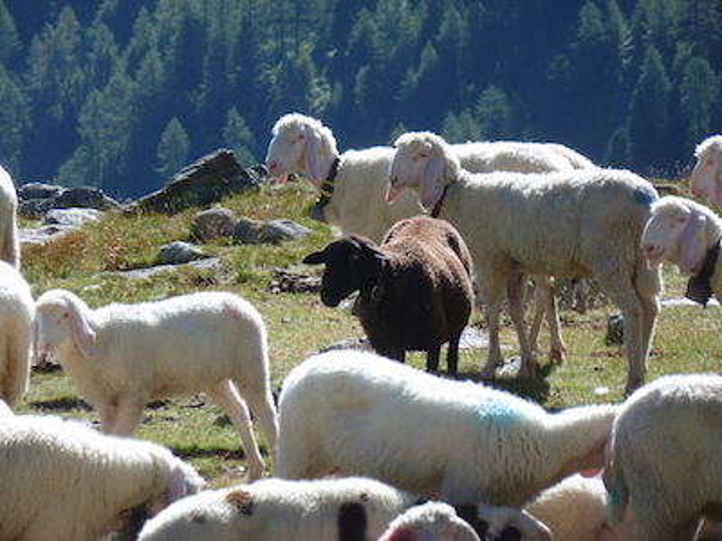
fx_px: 7404
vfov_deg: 4.2
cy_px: 270
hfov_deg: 5.6
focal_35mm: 355
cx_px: 361
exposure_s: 1/200
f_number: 5.9
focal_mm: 63.6
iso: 100
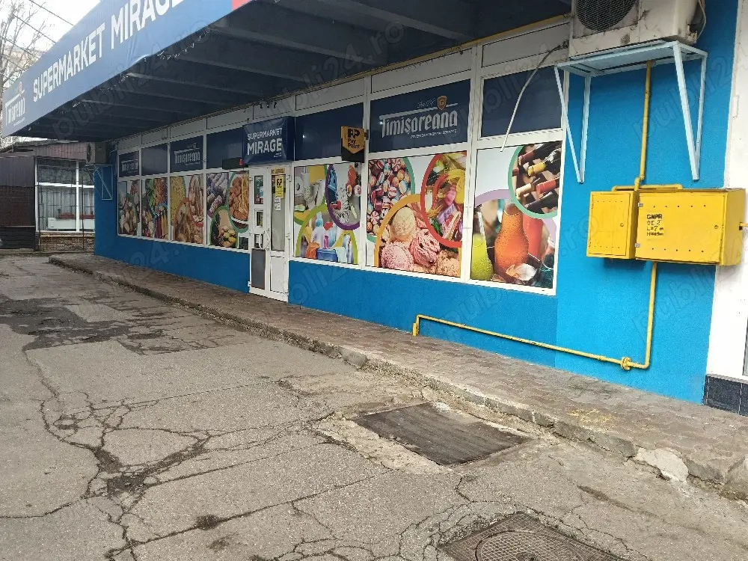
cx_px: 374
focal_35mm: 27
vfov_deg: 51.4
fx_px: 583
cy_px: 280
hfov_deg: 65.3
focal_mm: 3.98
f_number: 1.8
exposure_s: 1/101
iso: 64
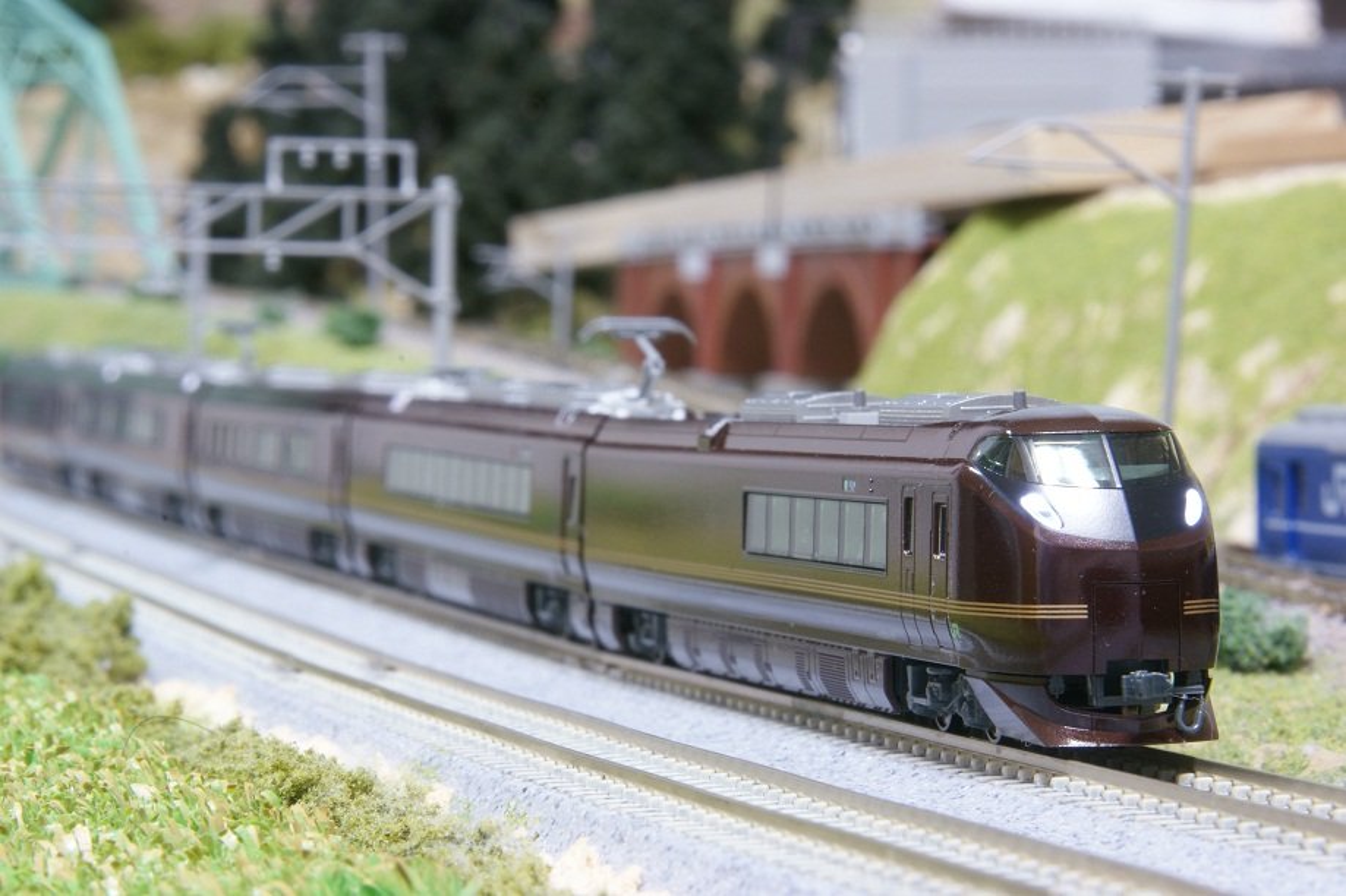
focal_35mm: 150
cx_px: 673
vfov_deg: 9.1
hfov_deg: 13.7
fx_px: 5606
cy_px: 448
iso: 100
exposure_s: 25
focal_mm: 100
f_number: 32
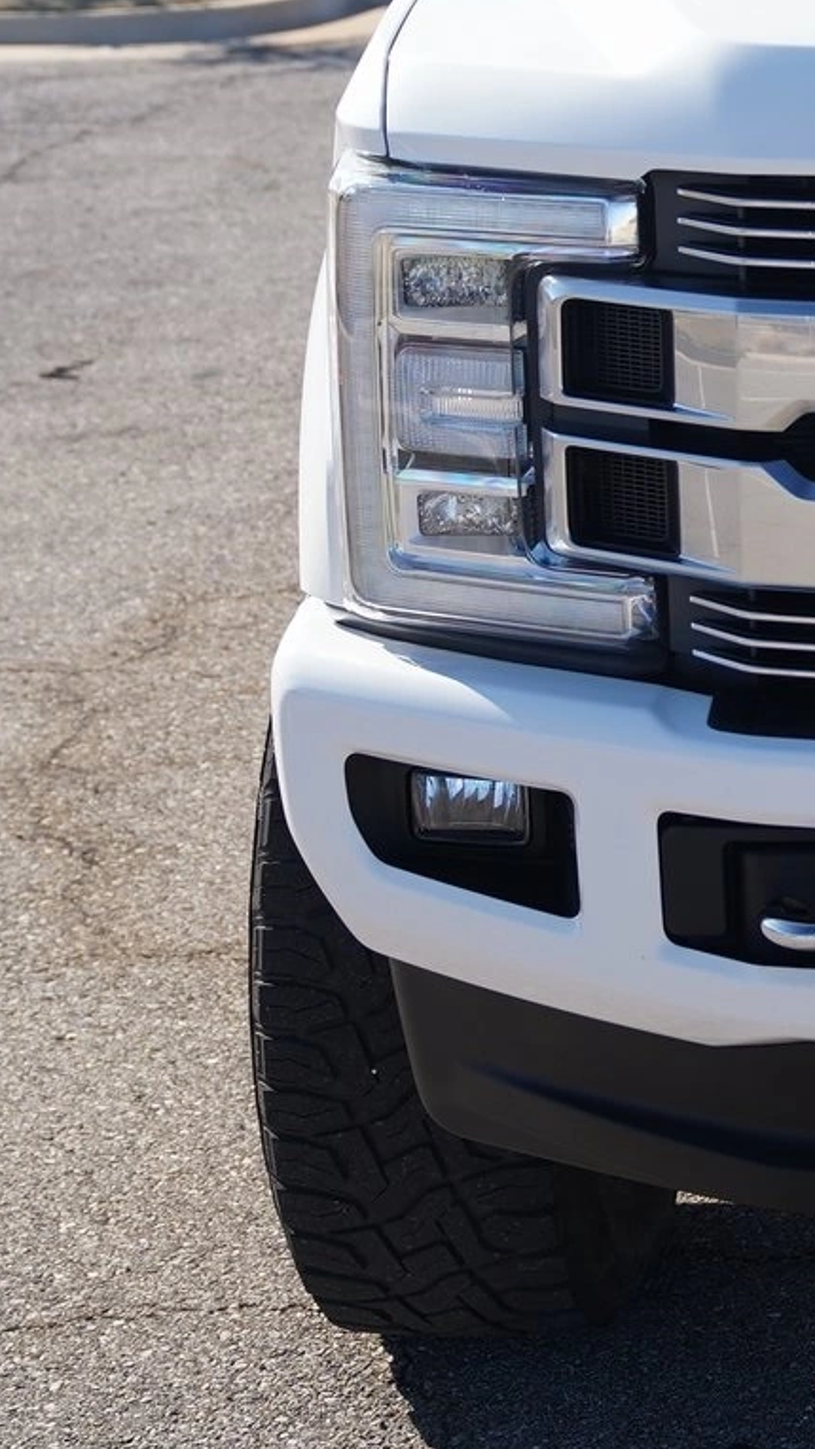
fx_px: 3536
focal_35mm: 92
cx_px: 1342
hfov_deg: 12.3
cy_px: 427
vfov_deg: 23.0
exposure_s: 1/400
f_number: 2.8
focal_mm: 35
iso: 100
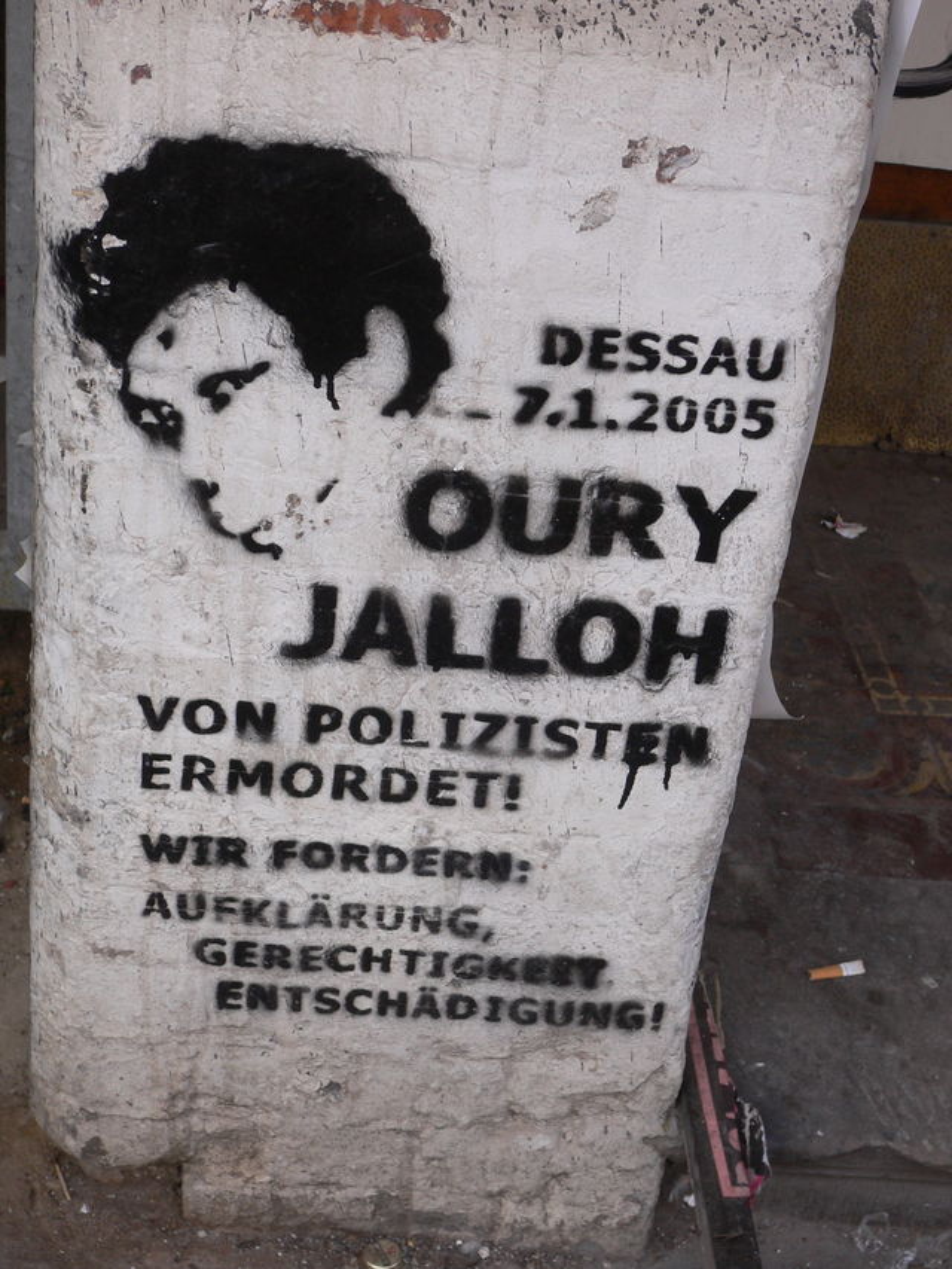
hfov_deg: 22.3
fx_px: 2420
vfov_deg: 29.4
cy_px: 634
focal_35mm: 66
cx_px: 476
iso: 80
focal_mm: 11
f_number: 4
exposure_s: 1/125
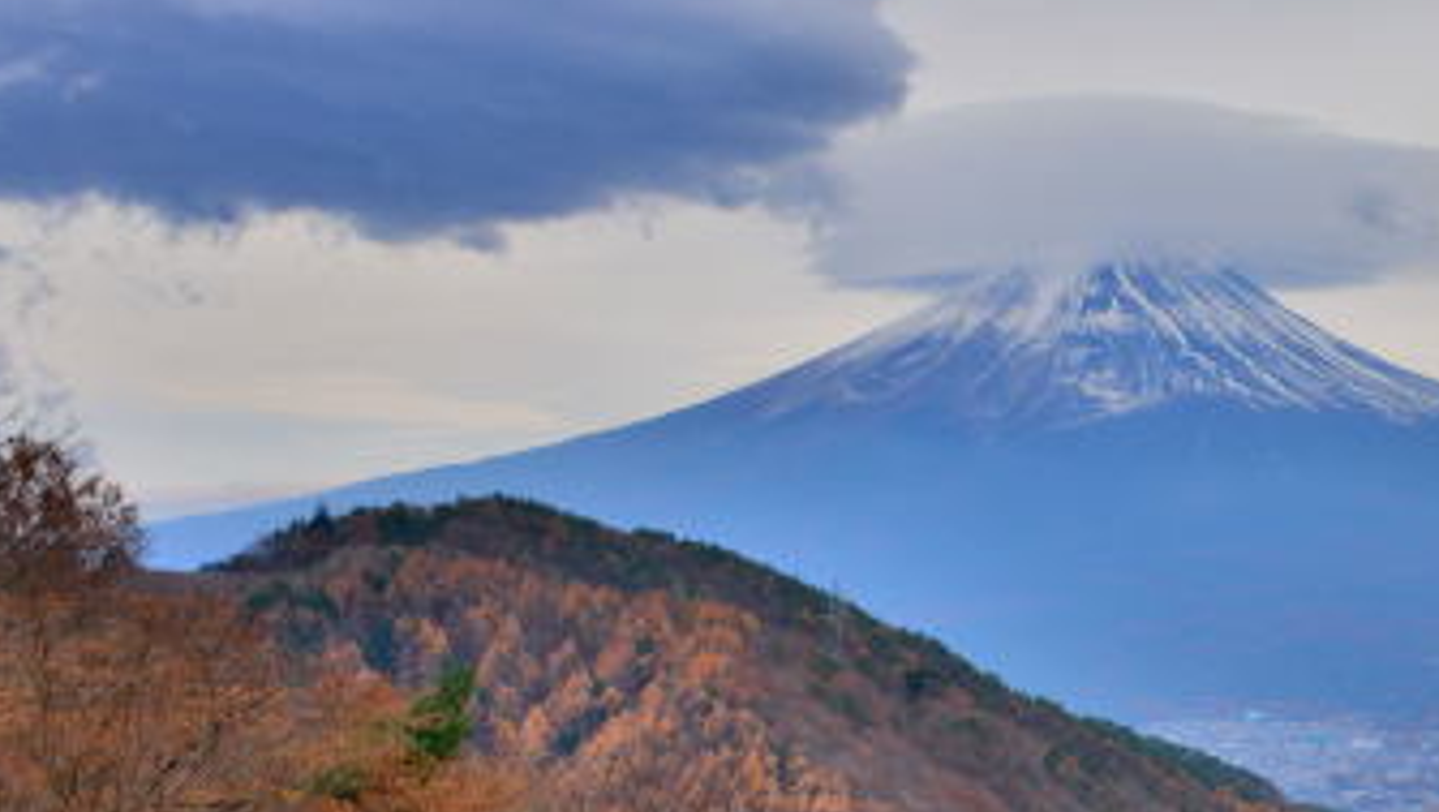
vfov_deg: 15.1
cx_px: 1353
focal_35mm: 80
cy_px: 492
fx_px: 3055
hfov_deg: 25.5
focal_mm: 32
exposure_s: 1/100
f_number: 8
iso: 100
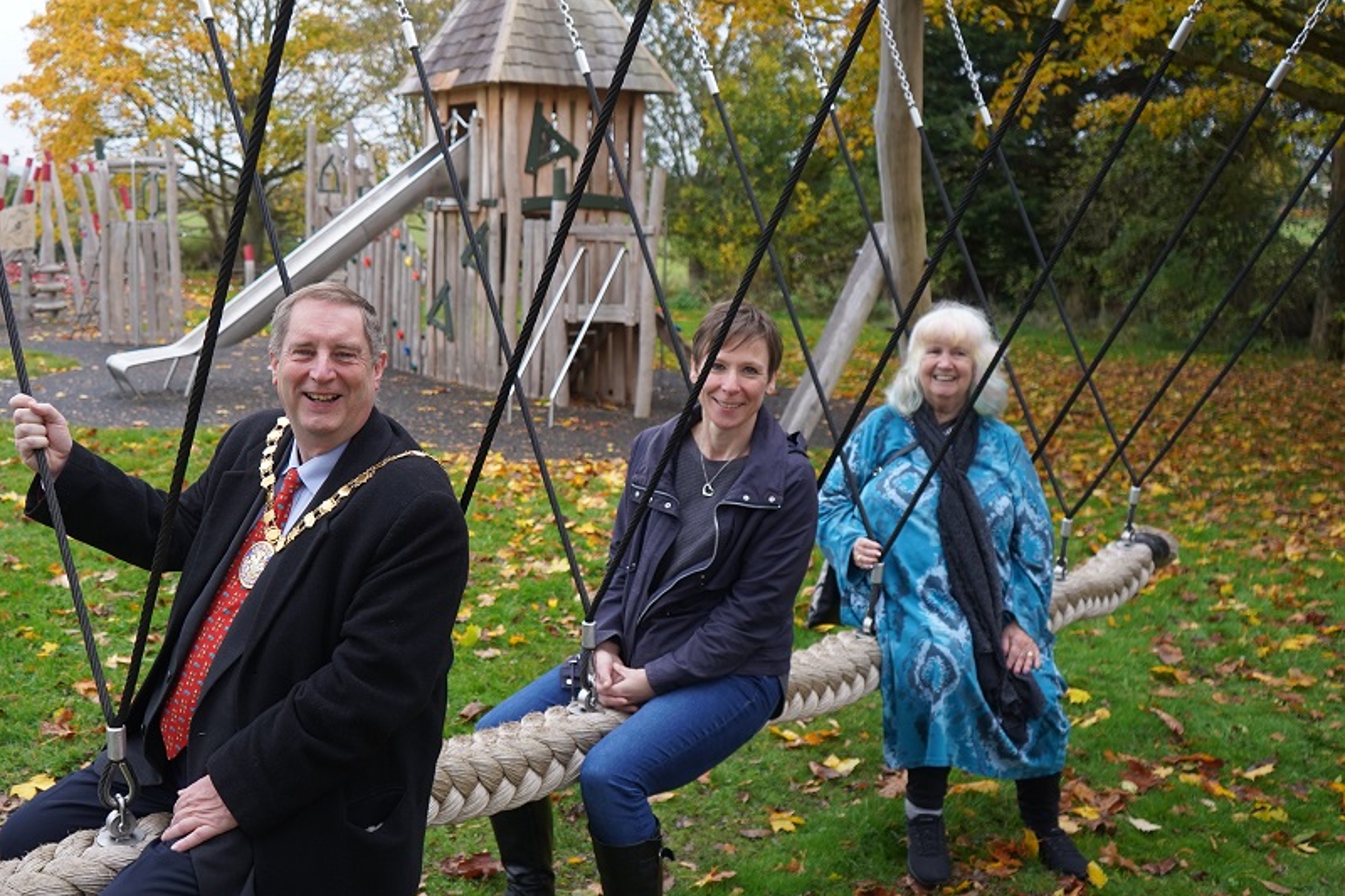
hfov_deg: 53.9
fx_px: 1307
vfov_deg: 37.8
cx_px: 520
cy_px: 481
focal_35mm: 35
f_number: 4
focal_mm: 28
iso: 250
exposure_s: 1/160
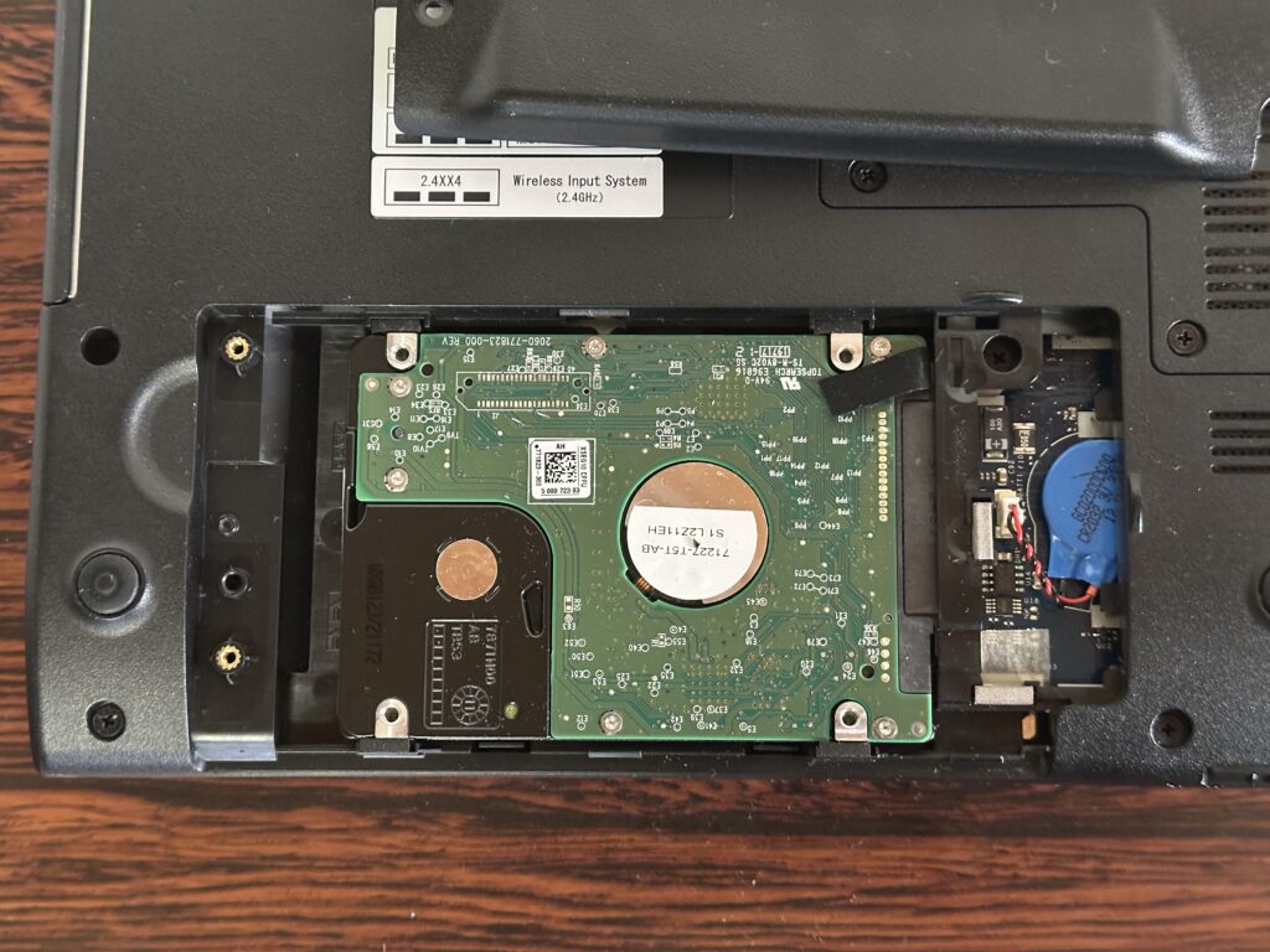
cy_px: 476
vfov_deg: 30.3
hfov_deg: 39.7
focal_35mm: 48
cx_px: 635
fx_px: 1761
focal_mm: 6.86
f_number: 1.78
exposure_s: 1/25
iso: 640
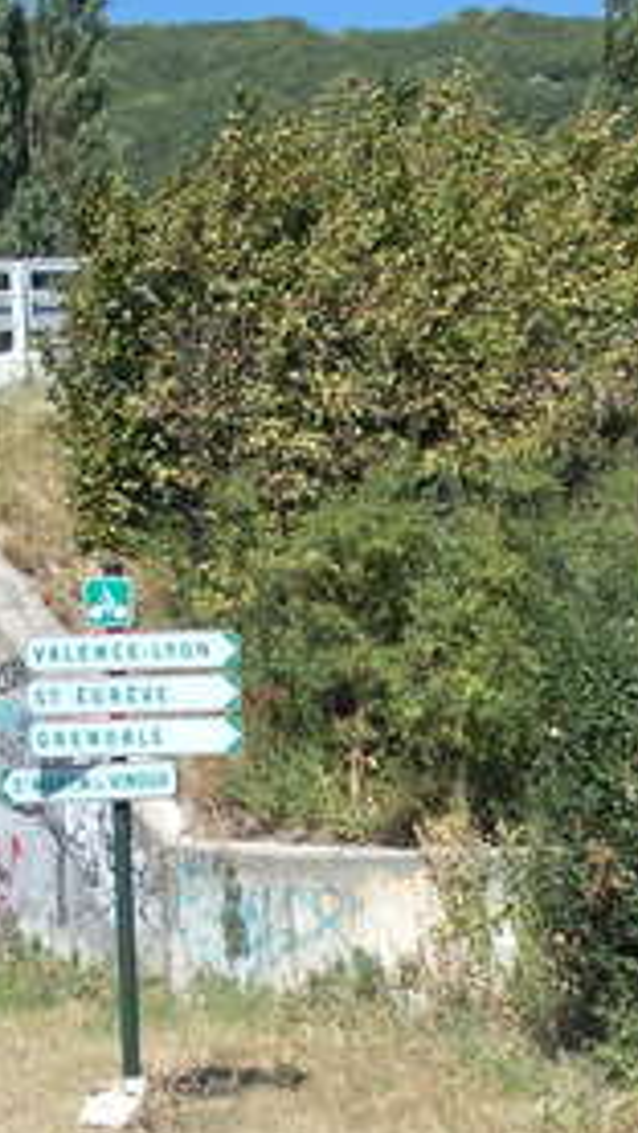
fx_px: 1983
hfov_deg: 18.3
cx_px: 356
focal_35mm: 66
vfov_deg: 31.5
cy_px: 802
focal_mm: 4
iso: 80
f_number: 5.4
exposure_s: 1/320
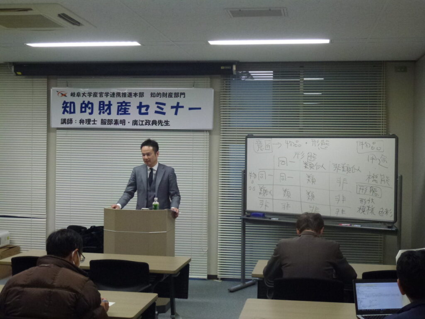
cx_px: 212
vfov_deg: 29.7
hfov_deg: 38.9
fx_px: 602
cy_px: 160
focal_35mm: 49
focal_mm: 8.7
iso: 400
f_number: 4.1
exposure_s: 1/50
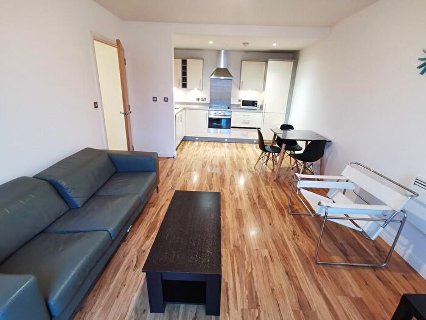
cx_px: 213
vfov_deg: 74.7
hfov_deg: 91.0
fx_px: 209
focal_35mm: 17
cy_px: 160
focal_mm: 2.26
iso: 640
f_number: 2.2
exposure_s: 1/20
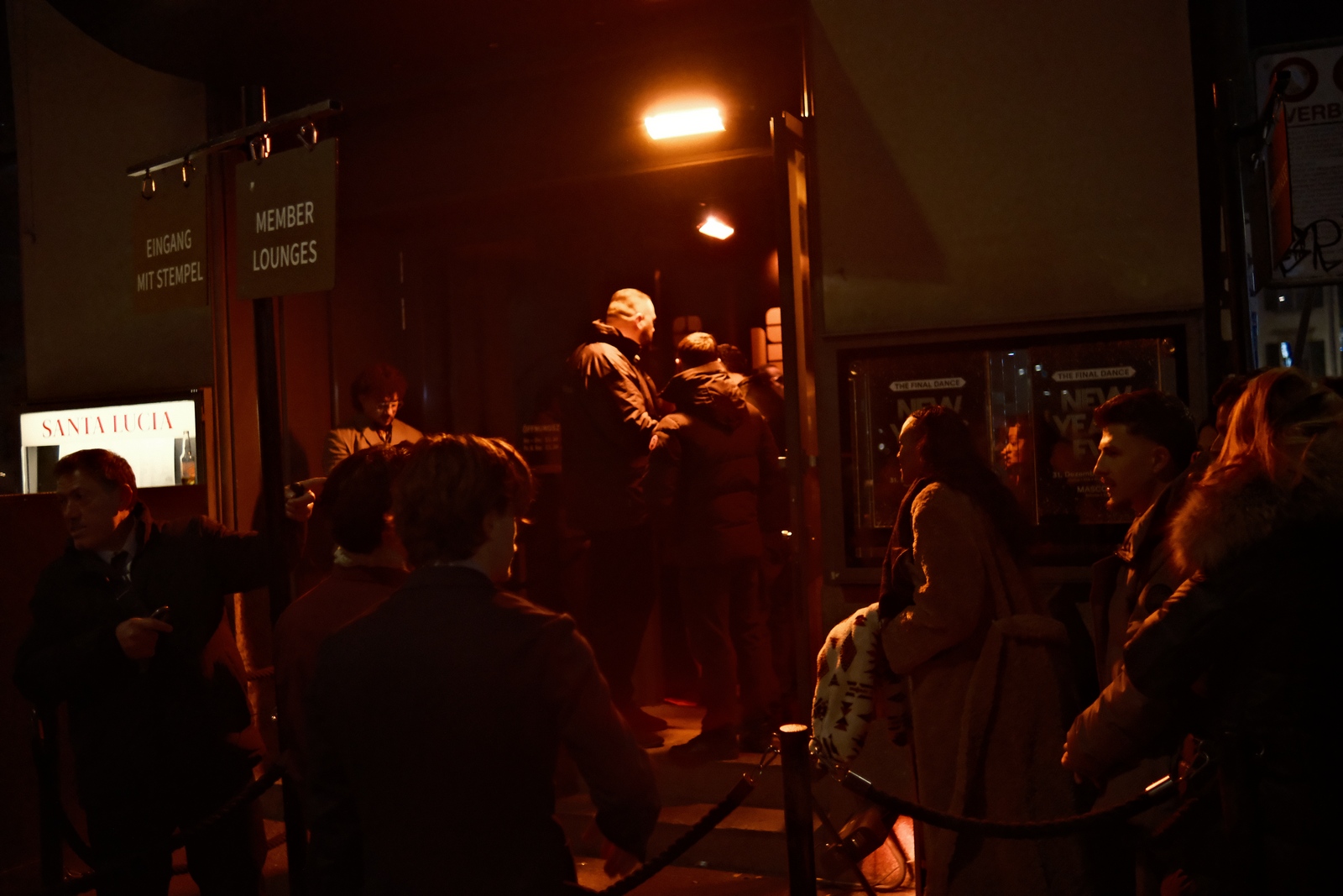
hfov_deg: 54.4
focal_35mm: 35
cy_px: 448
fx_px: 1306
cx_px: 672
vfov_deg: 37.9
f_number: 1.4
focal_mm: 23
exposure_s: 1/250
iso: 3200
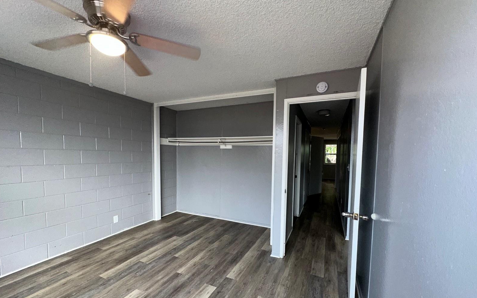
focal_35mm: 15
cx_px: 239
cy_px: 166
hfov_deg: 101.5
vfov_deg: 74.5
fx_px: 195
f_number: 2.2
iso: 80
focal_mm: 2.22
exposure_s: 1/120
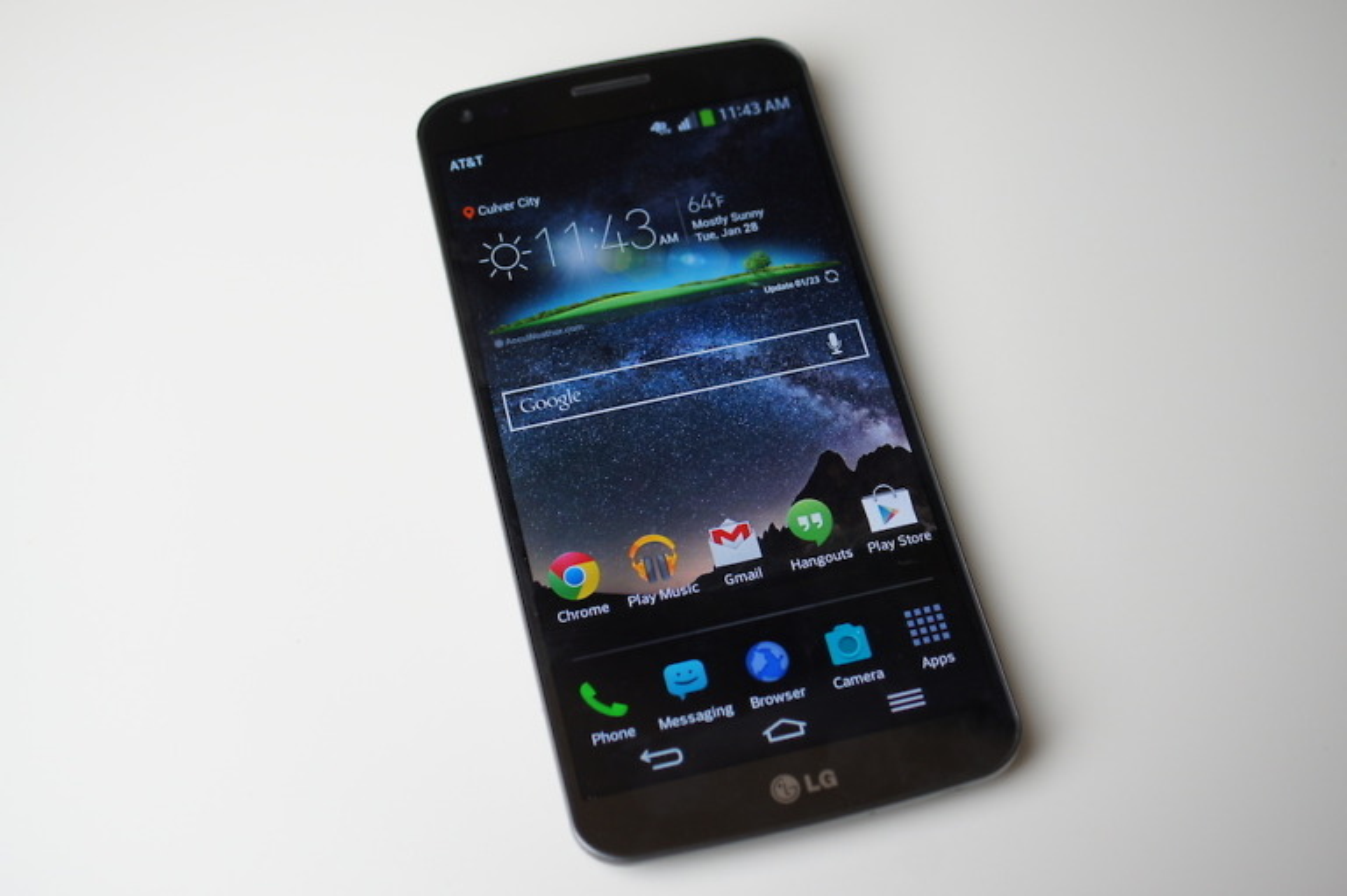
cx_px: 674
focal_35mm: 45
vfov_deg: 29.8
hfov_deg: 43.6
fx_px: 1683
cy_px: 448
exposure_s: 1/50
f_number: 5
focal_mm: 30
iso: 125
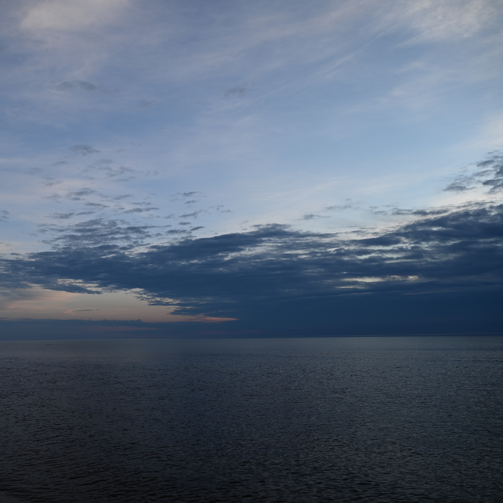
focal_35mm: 34
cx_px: 93
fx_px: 559
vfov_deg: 48.4
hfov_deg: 45.7
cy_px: 248
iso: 100
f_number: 4
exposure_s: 1/200
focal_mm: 24
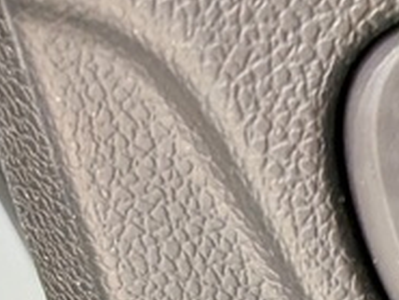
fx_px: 1534
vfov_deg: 10.4
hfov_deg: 12.0
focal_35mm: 133
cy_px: 561
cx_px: 960
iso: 27
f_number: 1.7
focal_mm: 4.53
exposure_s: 1/36.2
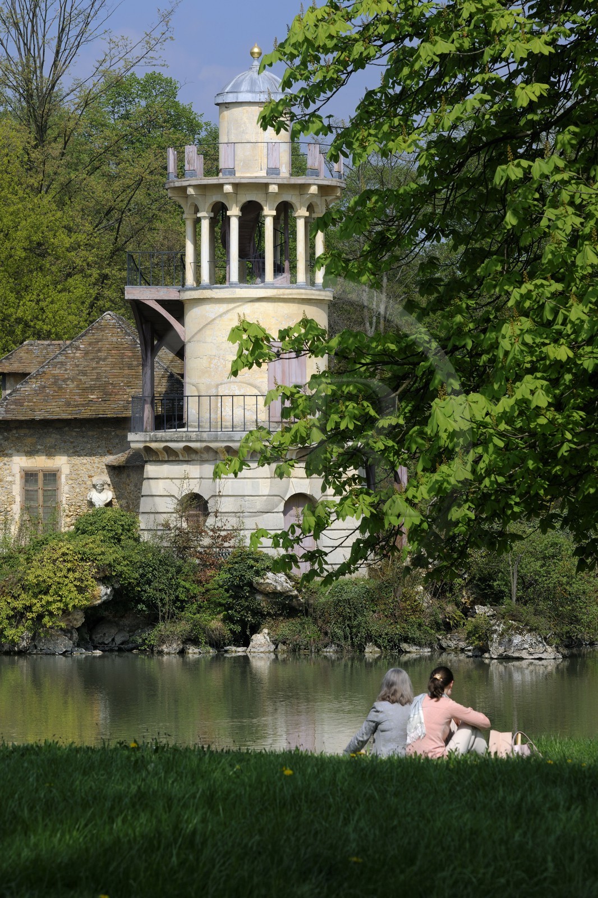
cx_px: 299
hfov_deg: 8.3
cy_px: 449
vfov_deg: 12.5
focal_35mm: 165
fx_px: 4113
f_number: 11
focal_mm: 165
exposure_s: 1/125
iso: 100
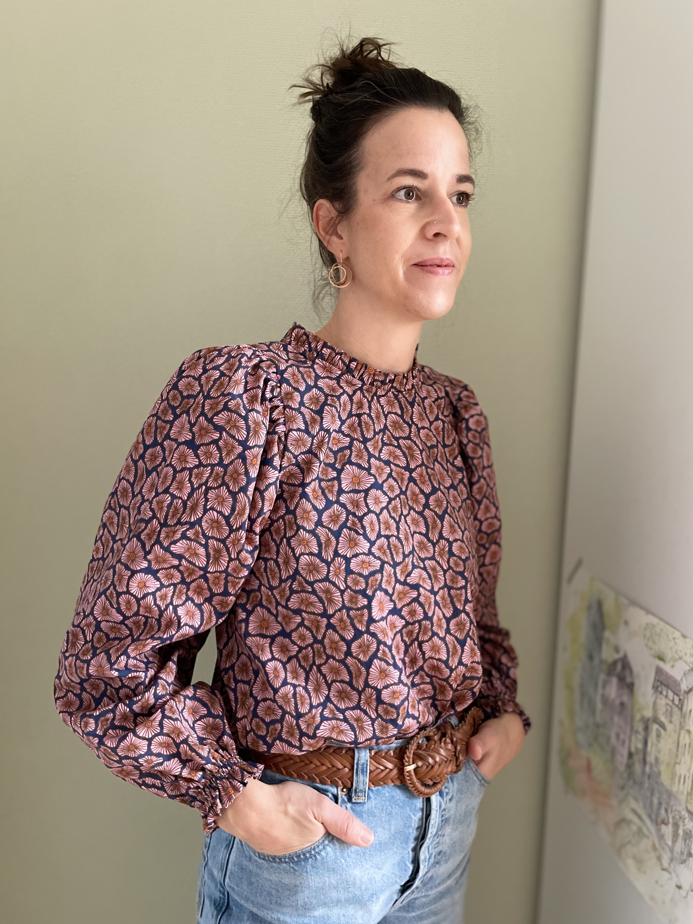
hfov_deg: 51.3
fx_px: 721
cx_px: 341
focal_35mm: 27
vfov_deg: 65.3
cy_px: 464
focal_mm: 4.2
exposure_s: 1/40
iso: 500
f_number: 1.6
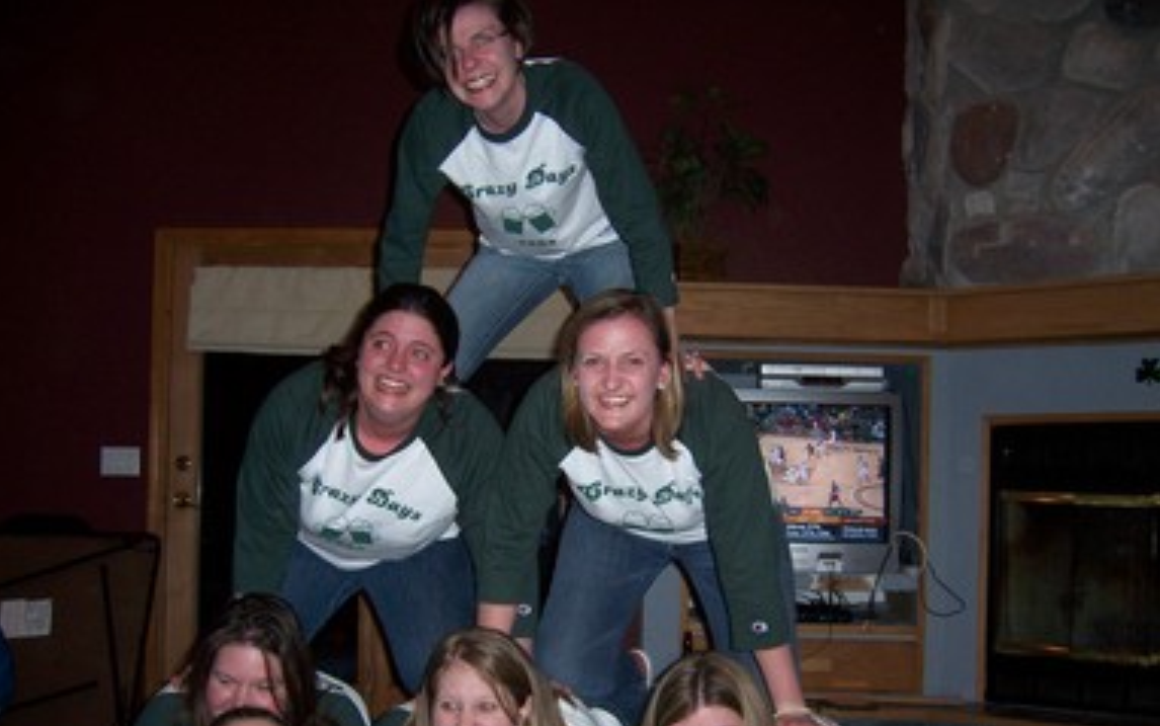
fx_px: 1233
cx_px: 569
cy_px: 439
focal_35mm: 39
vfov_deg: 32.7
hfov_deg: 50.4
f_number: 2.8
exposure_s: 1/60
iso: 125
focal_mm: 6.2
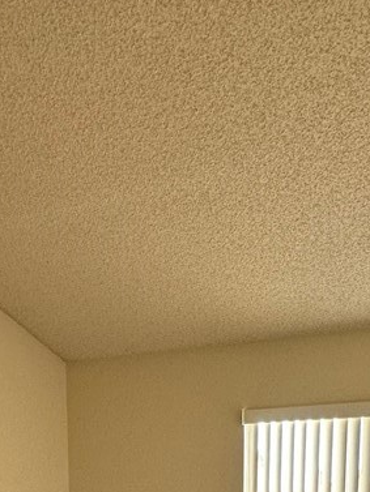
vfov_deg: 38.1
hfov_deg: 37.7
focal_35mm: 38
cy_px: 574
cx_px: 205
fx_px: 541
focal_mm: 2.22
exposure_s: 1/120
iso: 160
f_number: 2.2
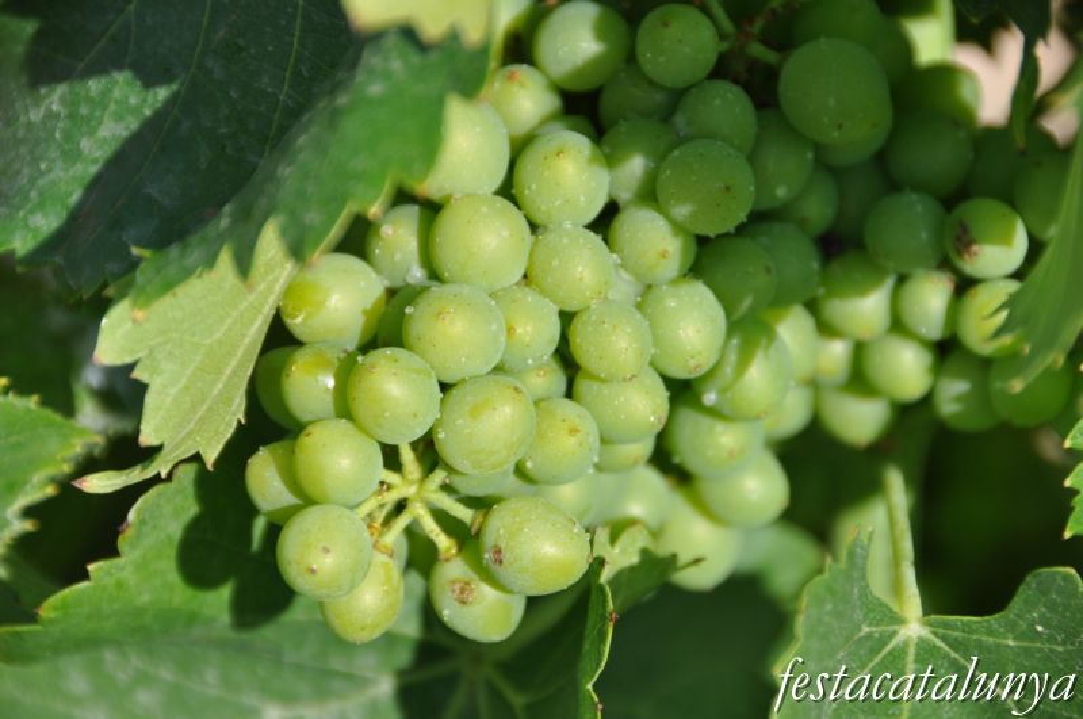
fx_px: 9012
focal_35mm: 300
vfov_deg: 4.6
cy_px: 360
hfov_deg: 6.9
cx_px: 542
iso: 200
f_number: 5.6
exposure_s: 1/500
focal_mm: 200
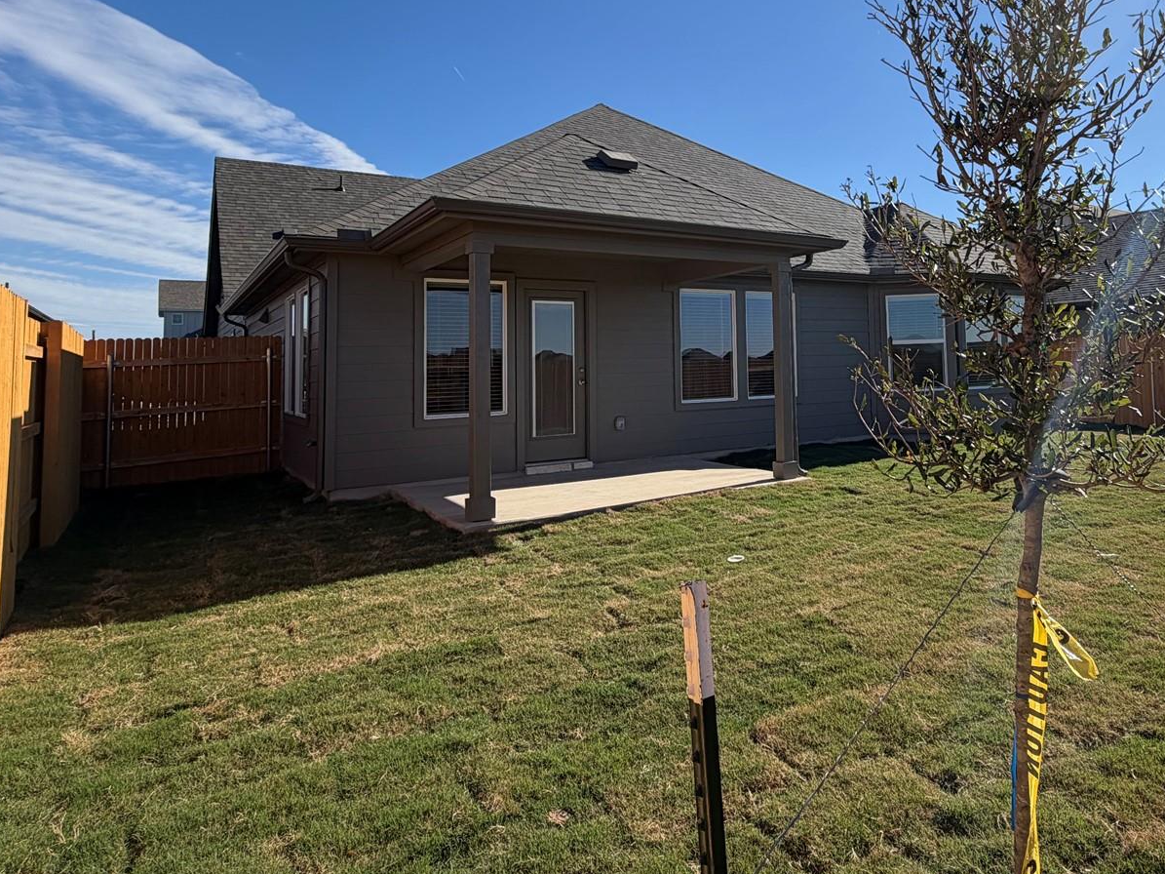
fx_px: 808
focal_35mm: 24
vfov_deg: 55.9
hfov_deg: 70.0
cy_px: 309
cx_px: 754
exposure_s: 1/864
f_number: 2.2
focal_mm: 2.22
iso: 20
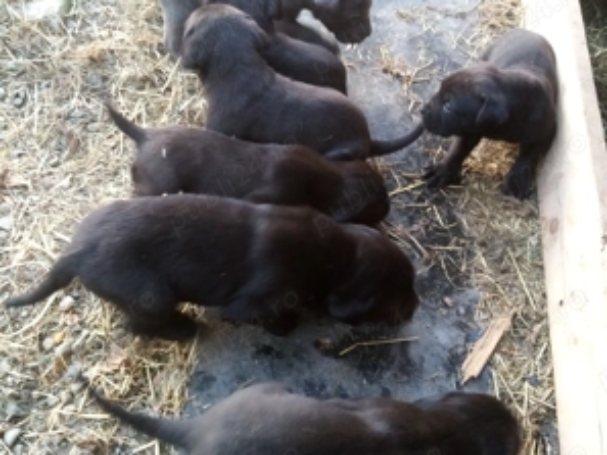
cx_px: 305
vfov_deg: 40.7
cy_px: 216
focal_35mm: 35
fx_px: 614
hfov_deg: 52.6
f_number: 1.8
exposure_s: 1/25
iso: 458
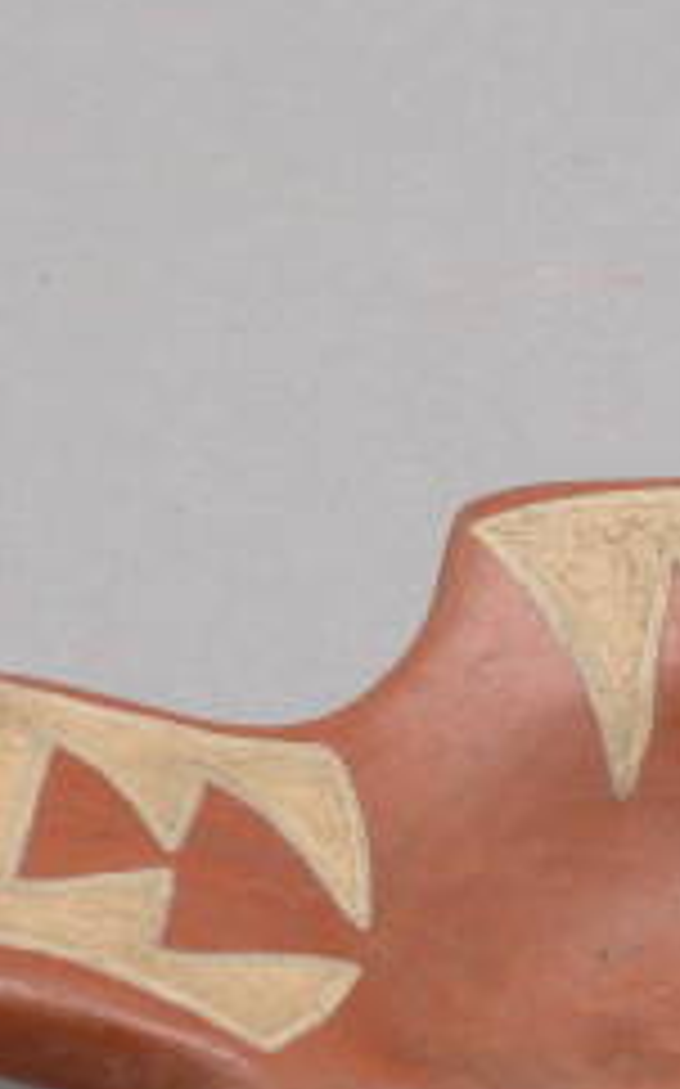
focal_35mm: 186
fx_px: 5522
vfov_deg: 11.2
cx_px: 617
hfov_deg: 7.0
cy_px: 817
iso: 100
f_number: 7.6
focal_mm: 21.4
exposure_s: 1/4.5
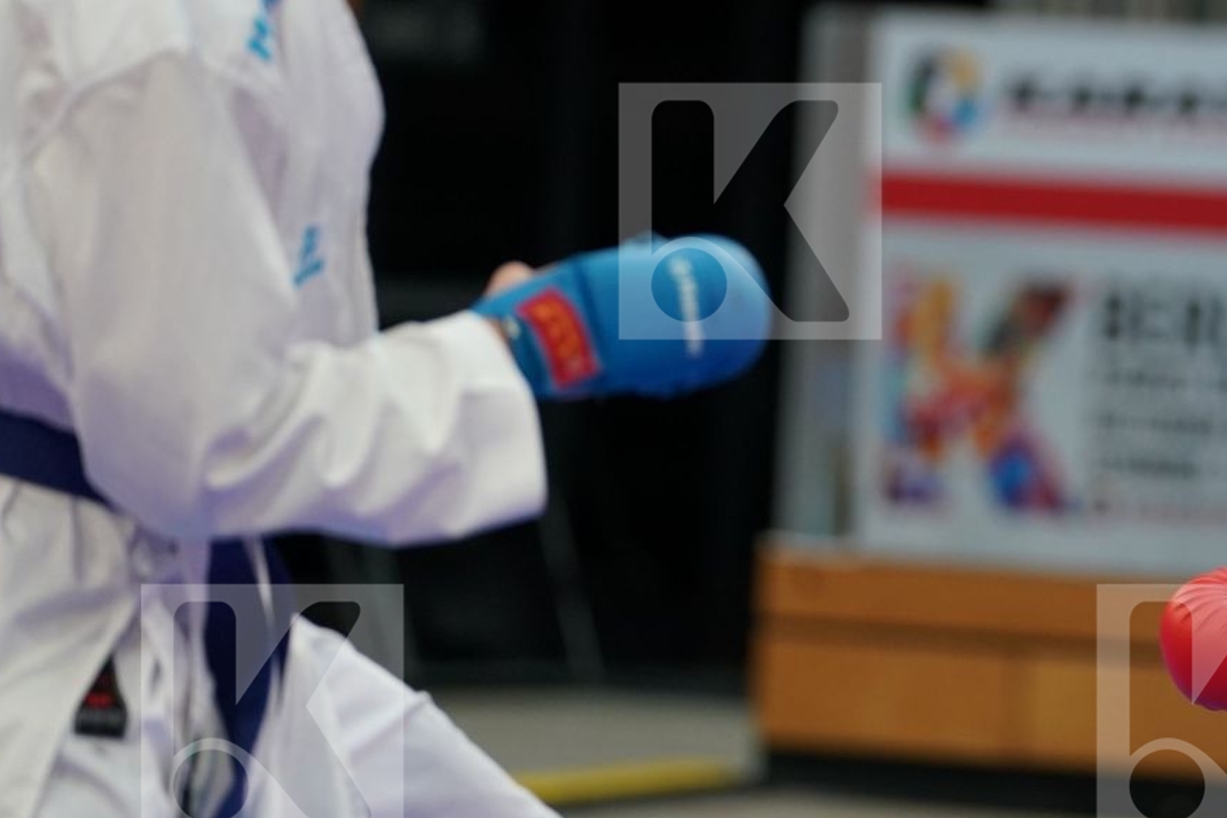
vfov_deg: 3.8
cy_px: 212
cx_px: 1228
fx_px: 12201
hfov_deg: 5.7
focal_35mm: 358
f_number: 2.8
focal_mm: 173
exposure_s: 1/1000
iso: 1250
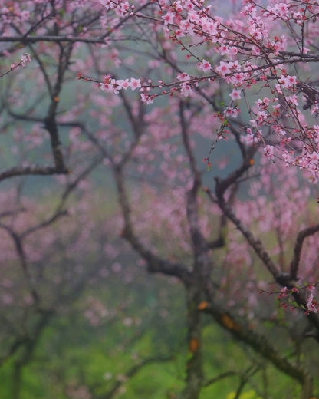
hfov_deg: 3.9
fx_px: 4638
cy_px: 200
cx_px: 49
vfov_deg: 4.9
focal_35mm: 393
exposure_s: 1/56
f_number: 4.7
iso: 200
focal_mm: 181.1
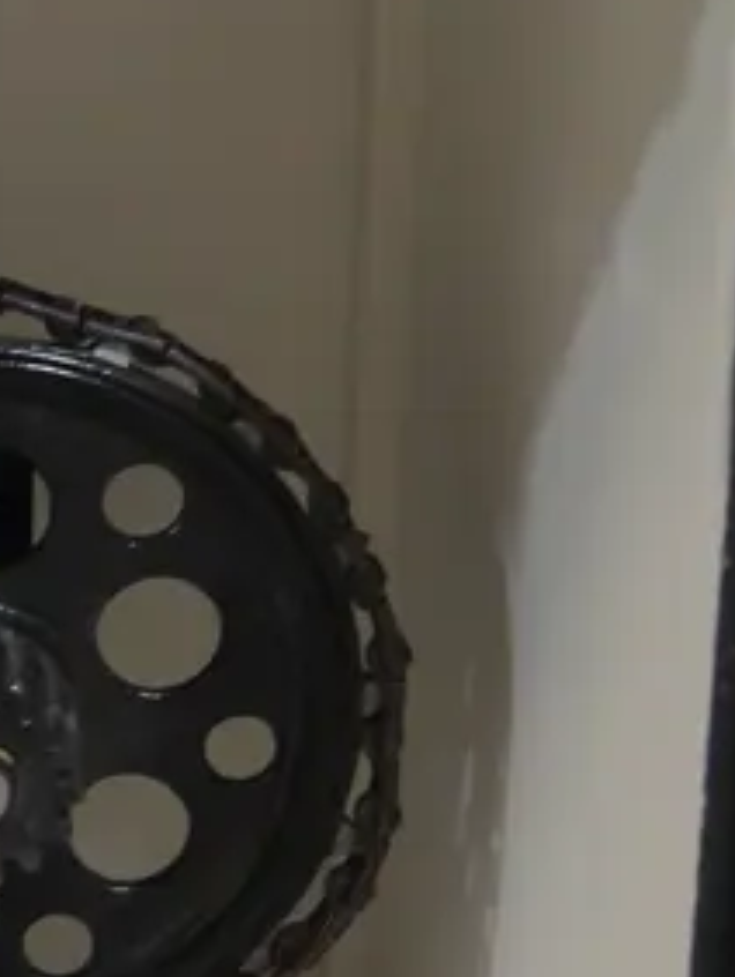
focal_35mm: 116
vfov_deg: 17.0
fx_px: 3279
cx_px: -494
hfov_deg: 12.0
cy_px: 523
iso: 800
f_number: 3.6
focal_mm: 16
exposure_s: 1/60
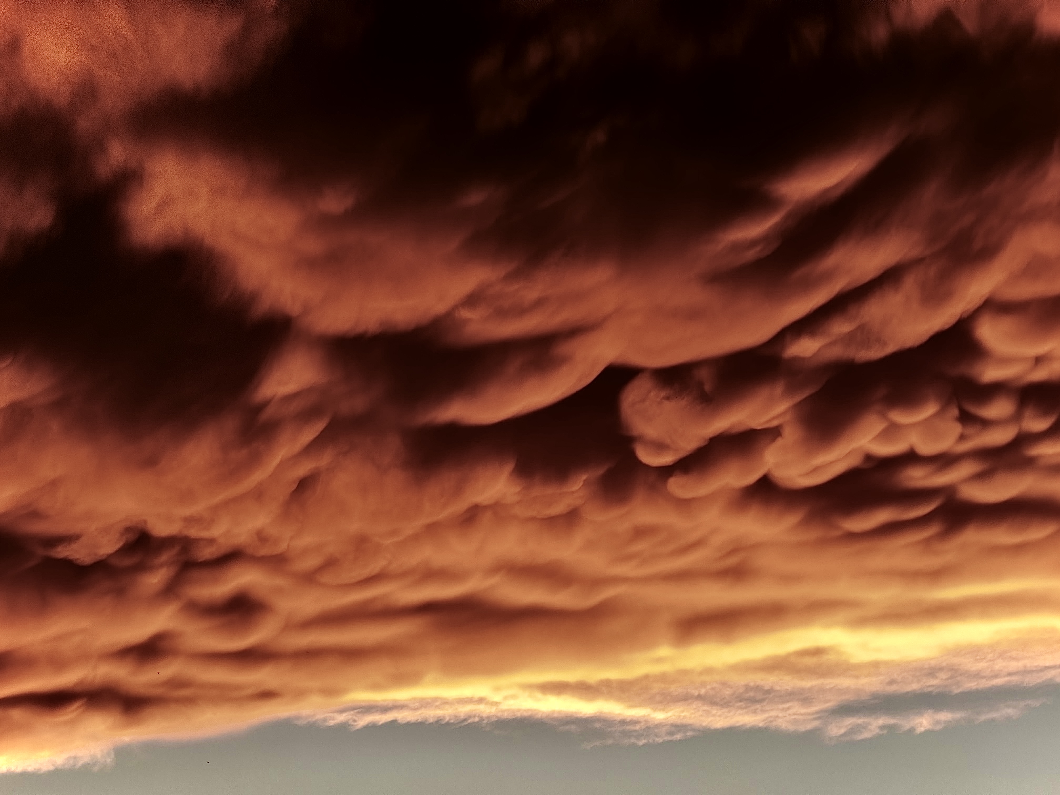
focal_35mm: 120
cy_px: 398
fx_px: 3675
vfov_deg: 12.3
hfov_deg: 16.4
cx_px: 530
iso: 50
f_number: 2.8
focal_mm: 15.66
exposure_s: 1/202
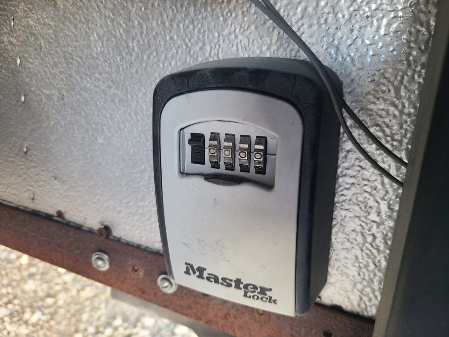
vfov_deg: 53.1
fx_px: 337
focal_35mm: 26
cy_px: 168
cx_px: 224
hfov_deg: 67.3
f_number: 1.8
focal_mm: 5.4
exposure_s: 1/60
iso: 125
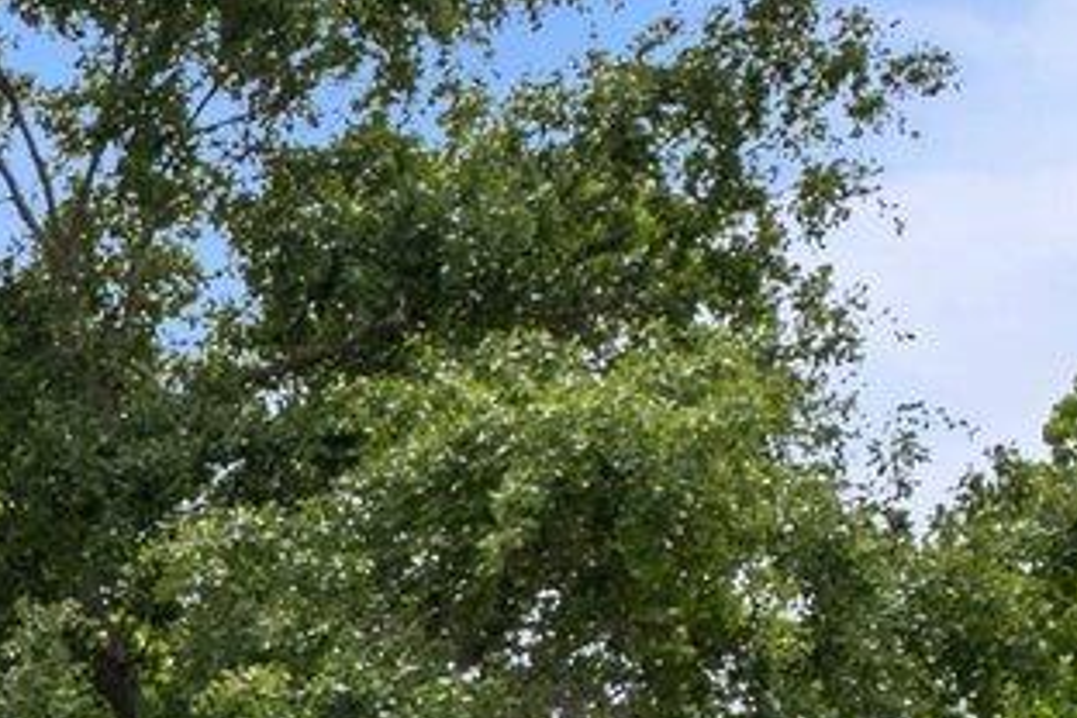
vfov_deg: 6.6
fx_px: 5893
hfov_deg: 8.9
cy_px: 1686
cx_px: -1961
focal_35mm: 197
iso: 64
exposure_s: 1/250
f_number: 7.1
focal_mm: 30
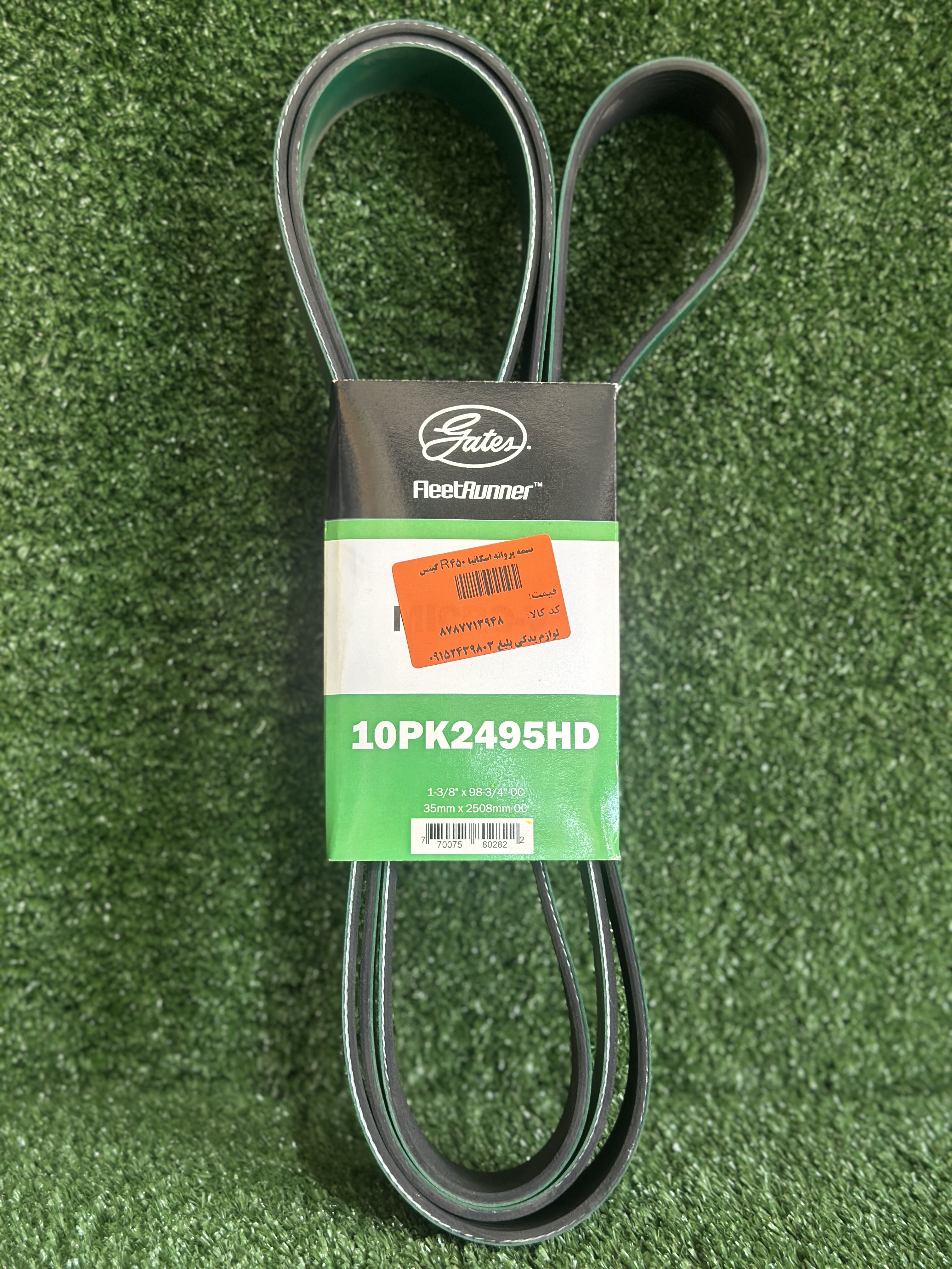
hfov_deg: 30.3
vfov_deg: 39.7
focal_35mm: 48
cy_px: 634
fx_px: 1760
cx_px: 476
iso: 64
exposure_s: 1/50
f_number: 1.78
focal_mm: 6.86
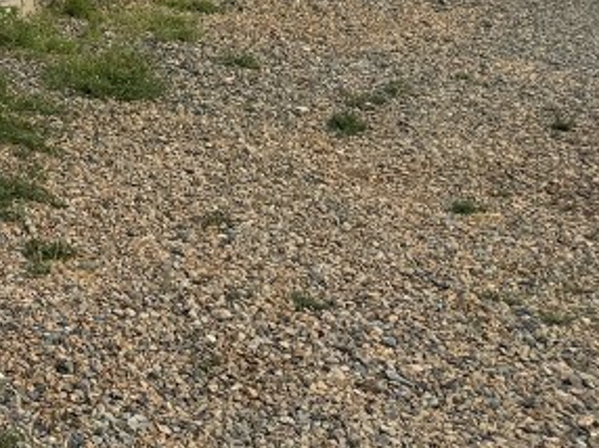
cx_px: -469
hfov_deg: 18.2
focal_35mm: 86
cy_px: -220
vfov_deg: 15.8
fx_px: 1487
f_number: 1.78
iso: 80
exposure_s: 1/3096
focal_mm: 6.76
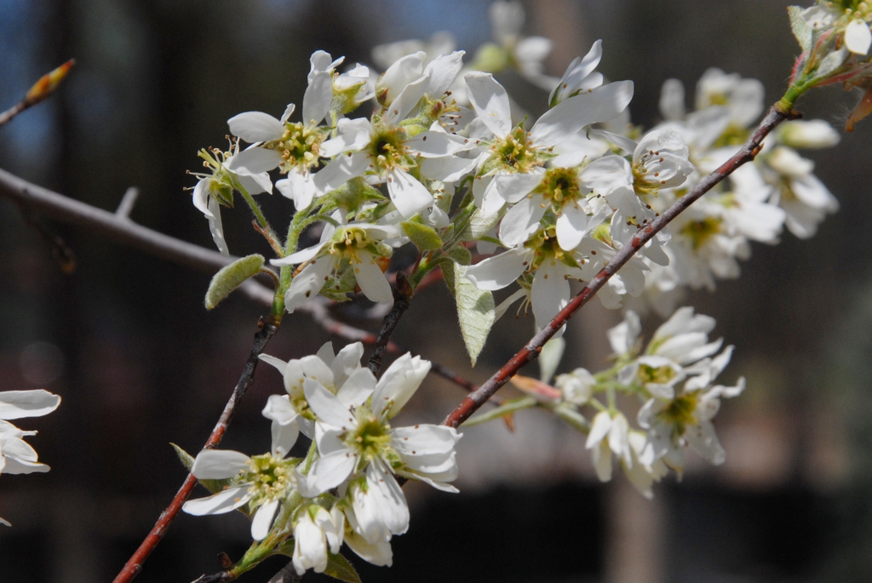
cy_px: 292
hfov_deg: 12.4
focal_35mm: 165
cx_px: 436
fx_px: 4001
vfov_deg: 8.3
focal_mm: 110
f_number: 13
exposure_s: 1/640
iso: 400
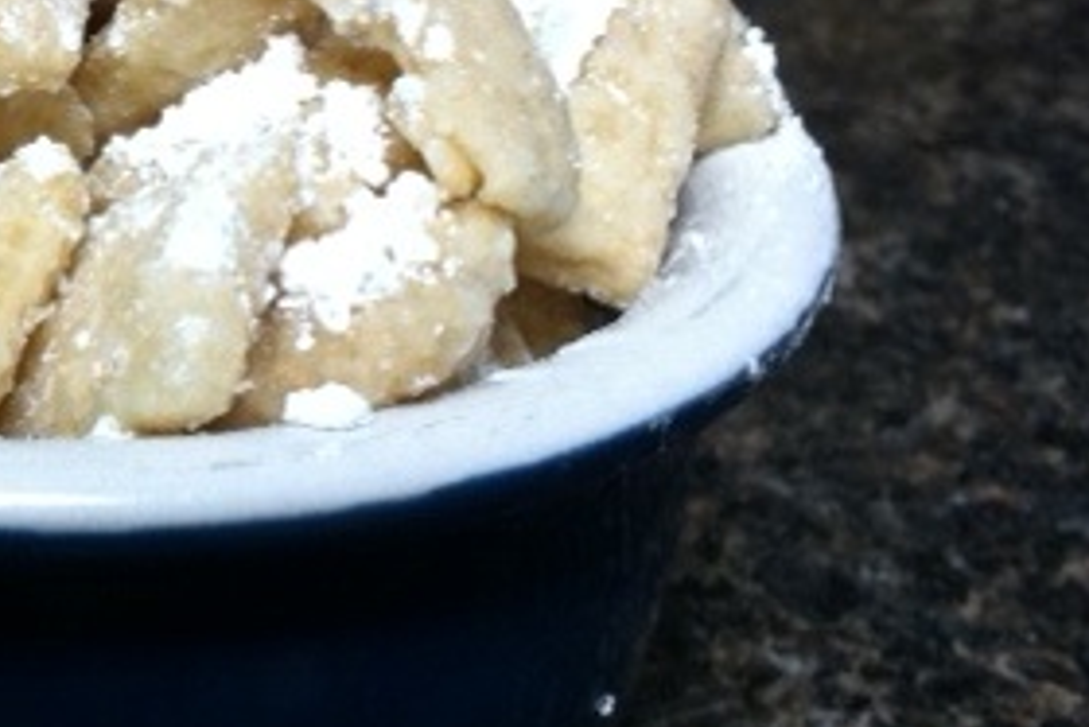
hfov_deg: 23.8
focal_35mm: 83
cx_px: 97
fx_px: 2512
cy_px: 97
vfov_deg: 16.3
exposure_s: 1/15
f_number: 2.8
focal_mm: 3.85
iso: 160
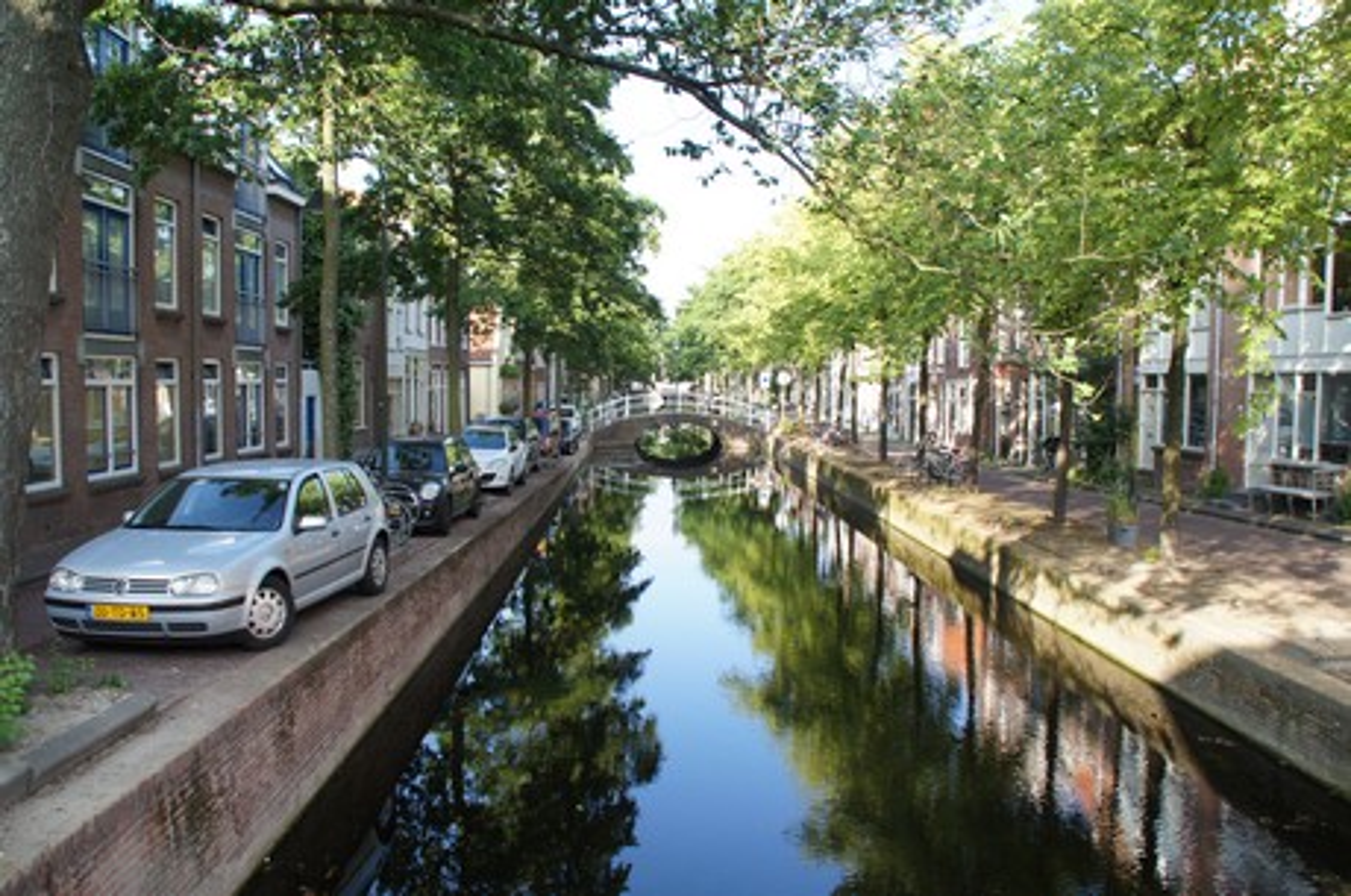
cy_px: 448
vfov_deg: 47.8
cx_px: 676
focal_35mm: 27
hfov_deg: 67.5
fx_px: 1011
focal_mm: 18
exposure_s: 1/80
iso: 100
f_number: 5.6
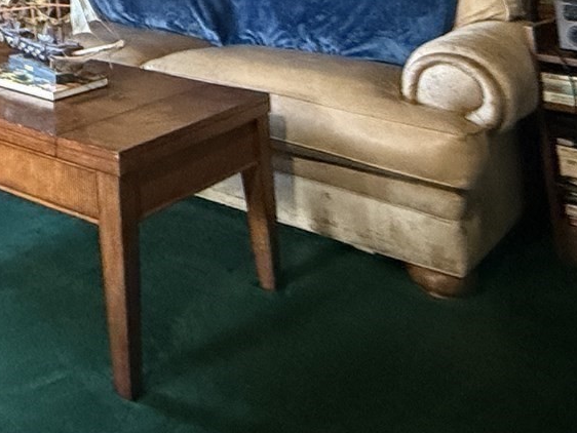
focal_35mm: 51
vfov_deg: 20.5
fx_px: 850
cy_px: -339
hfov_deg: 32.8
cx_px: -59
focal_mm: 2.22
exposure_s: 1/60
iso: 1000
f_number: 2.2
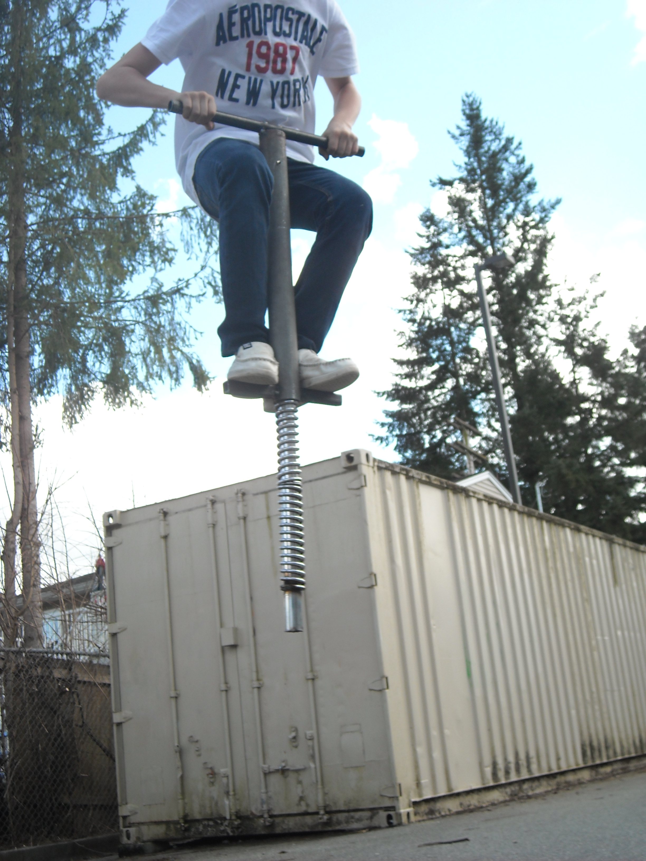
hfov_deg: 29.7
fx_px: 1219
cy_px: 430
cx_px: 323
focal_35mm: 49
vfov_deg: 38.9
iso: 64
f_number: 3.2
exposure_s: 1/309
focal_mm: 7.92
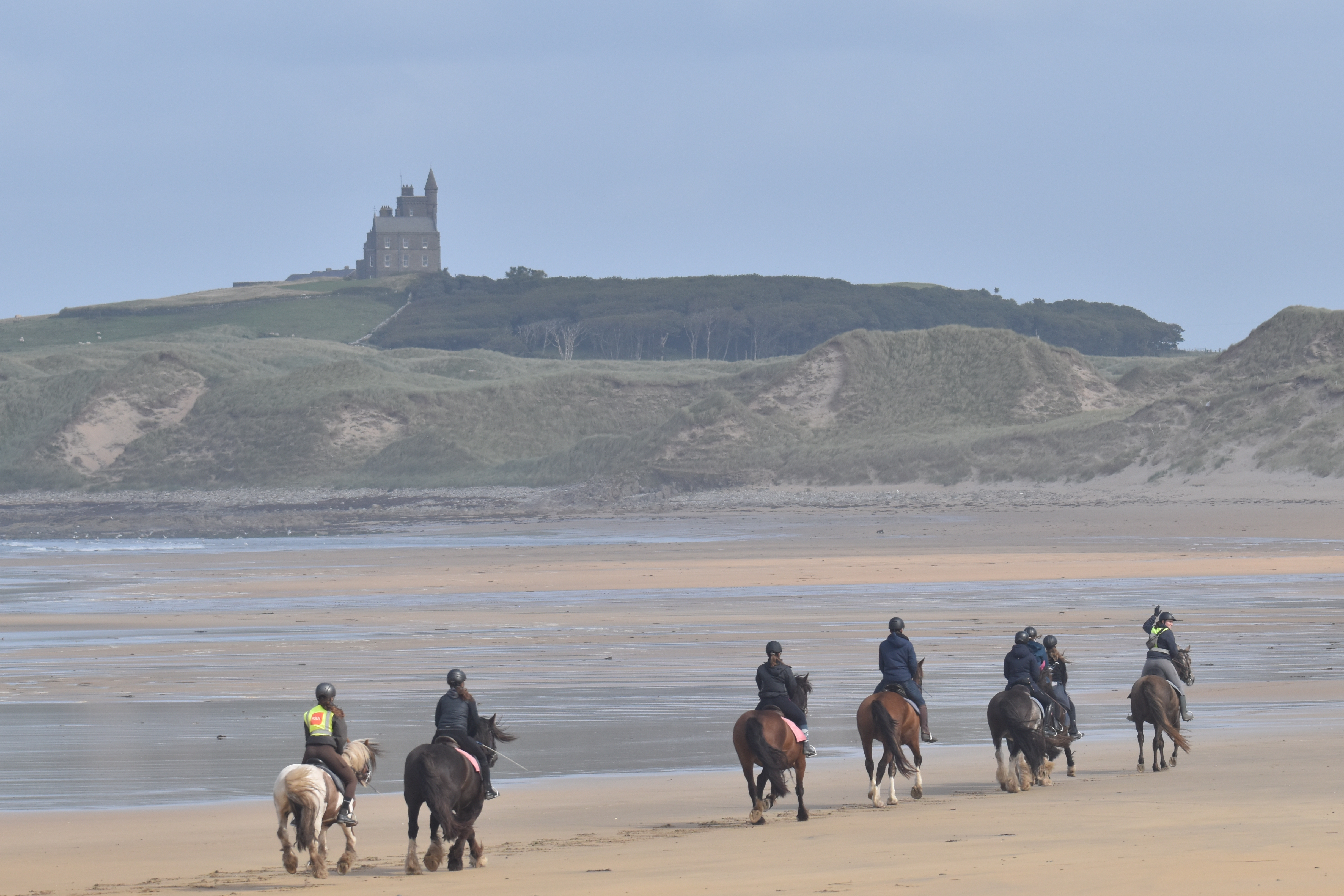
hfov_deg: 8.3
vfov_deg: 5.5
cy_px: 489
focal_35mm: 249
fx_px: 9281
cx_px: 773
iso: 400
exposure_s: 1/1600
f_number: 7.1
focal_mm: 135
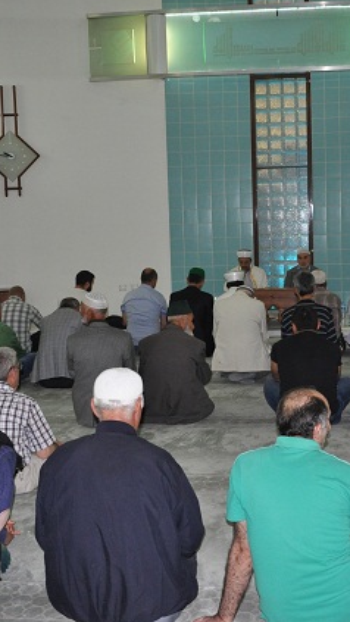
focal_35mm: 43
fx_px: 709
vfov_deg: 47.4
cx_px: 259
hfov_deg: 27.4
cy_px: 310
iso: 800
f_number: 3.5
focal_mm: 18
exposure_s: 1/60
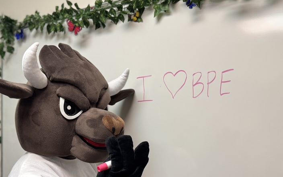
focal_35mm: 37
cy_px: 126
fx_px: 285
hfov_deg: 52.7
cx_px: 135
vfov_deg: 33.9
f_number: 1.78
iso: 320
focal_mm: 6.76
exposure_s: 1/60
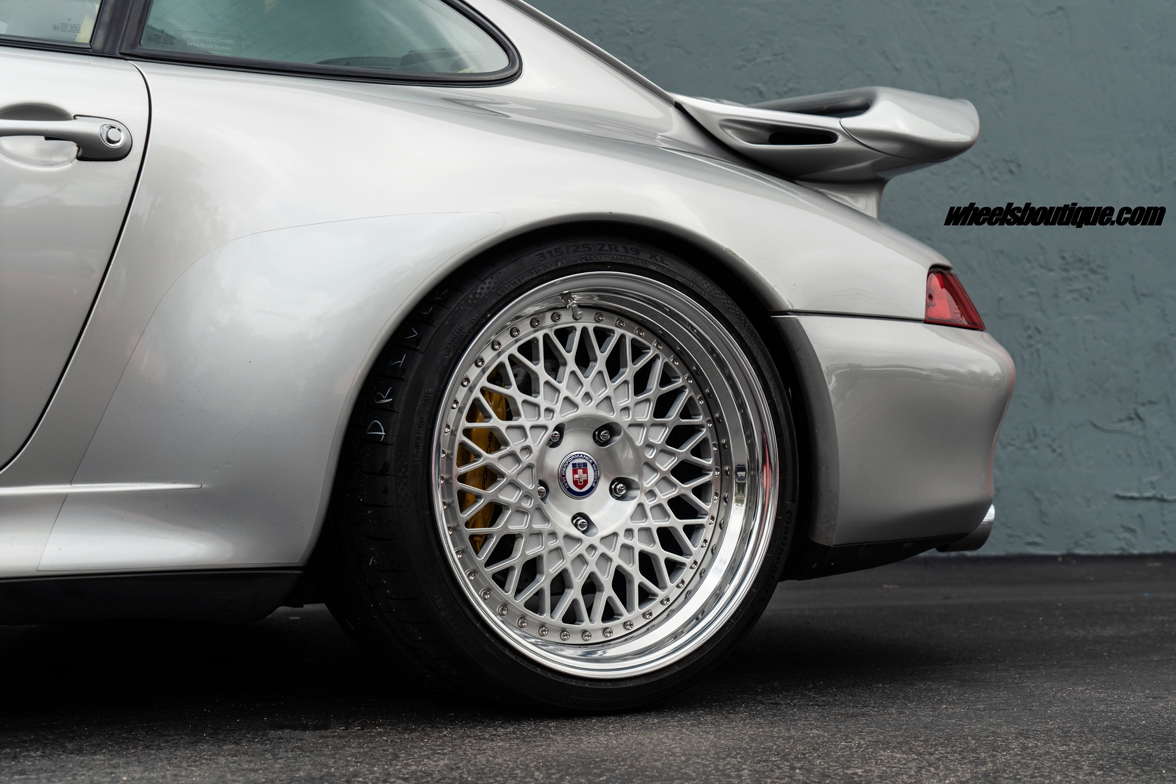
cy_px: 401
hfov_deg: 28.4
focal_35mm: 71
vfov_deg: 19.2
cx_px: 619
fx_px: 2319
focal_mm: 67
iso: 200
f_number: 6.3
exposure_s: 1/640
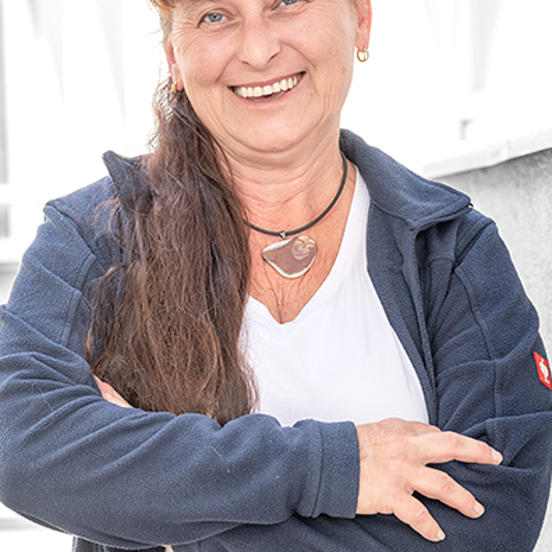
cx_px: 277
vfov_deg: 15.6
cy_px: 251
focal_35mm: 112
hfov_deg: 15.6
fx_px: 2021
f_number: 4
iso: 160
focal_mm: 87
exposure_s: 1/200
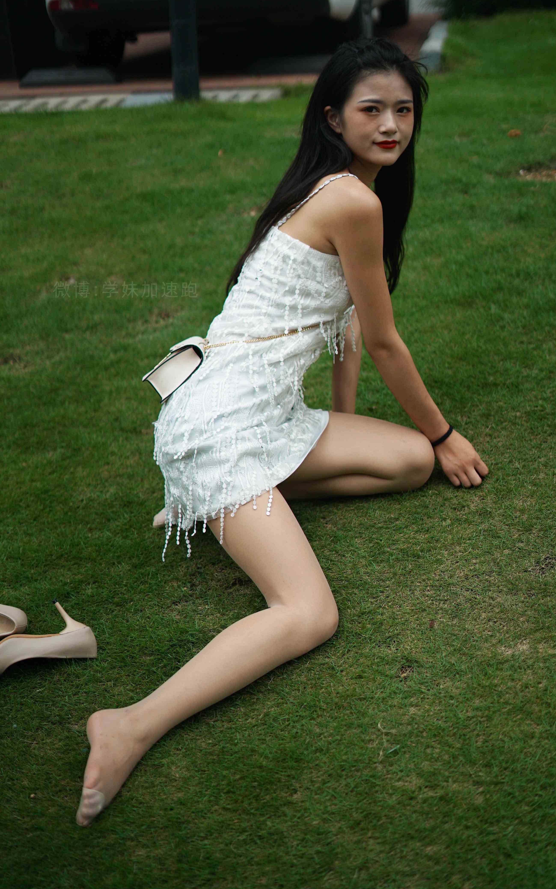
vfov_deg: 38.9
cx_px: 279
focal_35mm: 52
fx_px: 1261
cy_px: 438
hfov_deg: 24.9
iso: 250
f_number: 1.8
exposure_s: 1/6400
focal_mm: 50
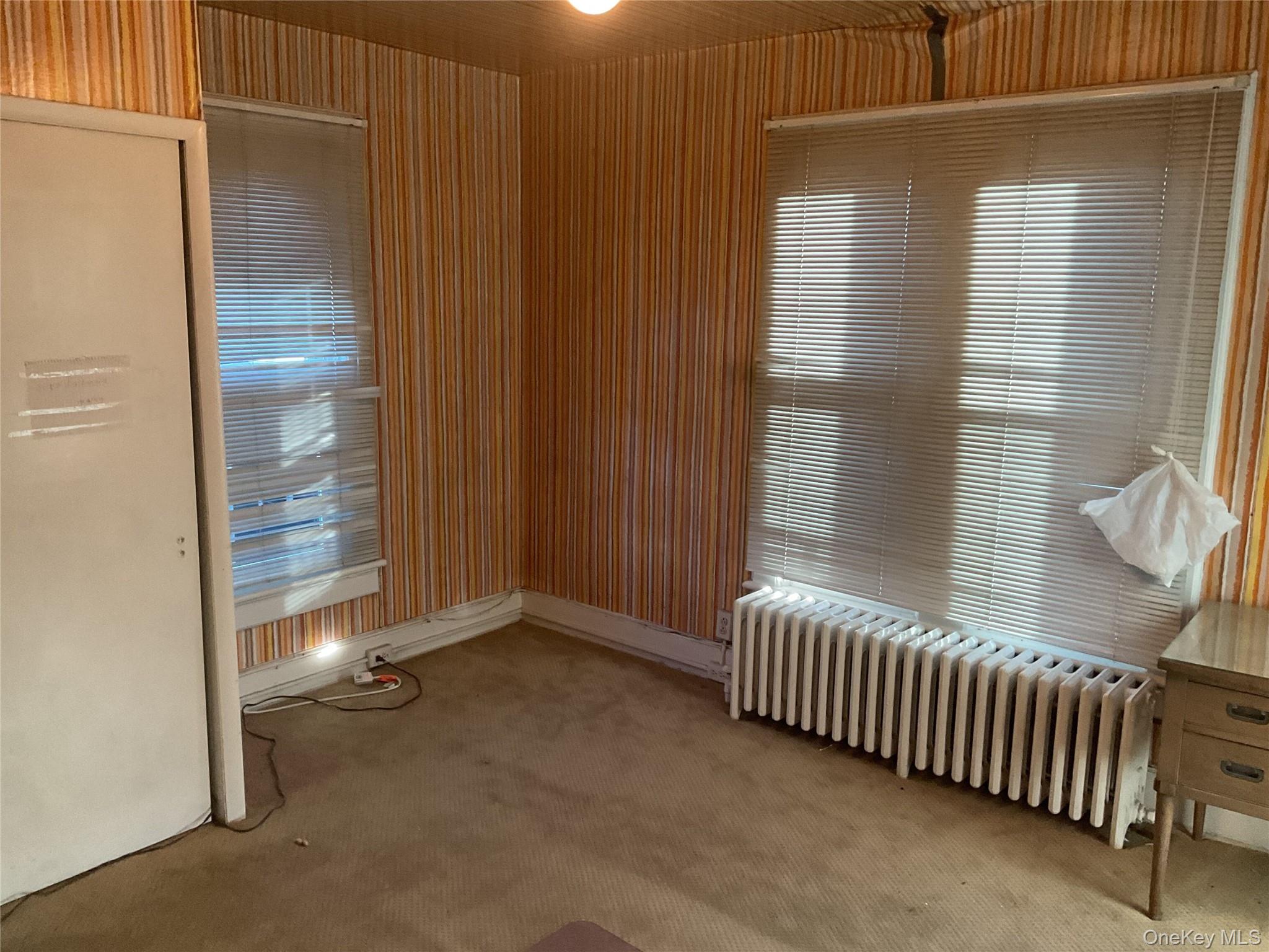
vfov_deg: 48.2
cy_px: 476
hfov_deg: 61.7
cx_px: 634
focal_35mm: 29
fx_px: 1063
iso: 200
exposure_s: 1/50
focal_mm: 3
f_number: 1.8
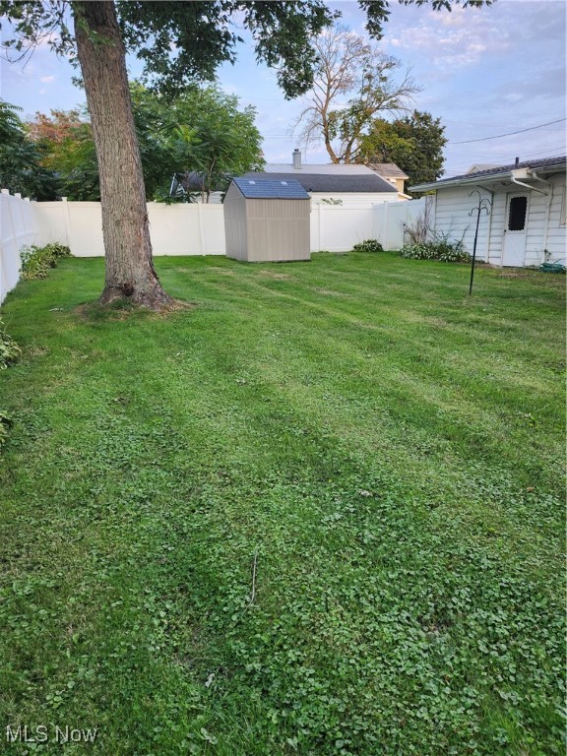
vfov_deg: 73.9
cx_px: 284
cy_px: 378
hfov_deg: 58.9
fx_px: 502
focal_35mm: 23
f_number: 1.8
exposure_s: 1/120
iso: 40
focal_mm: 5.54
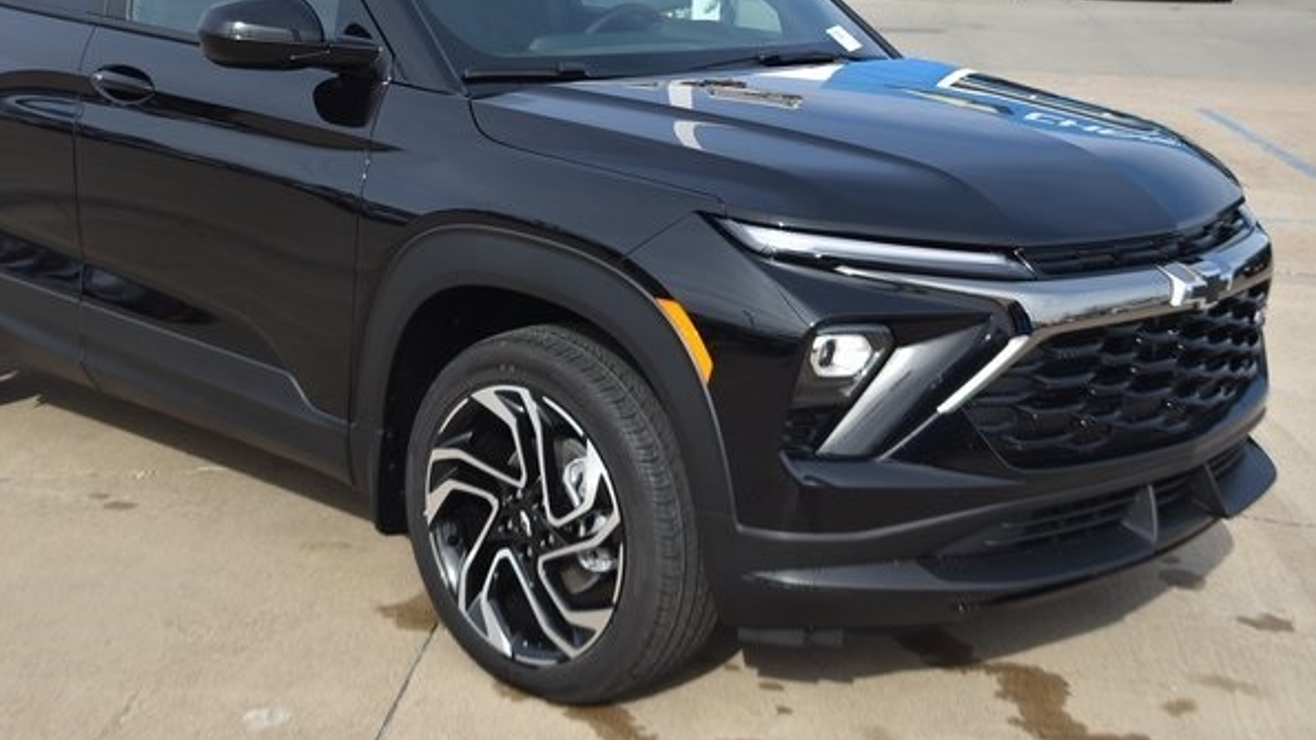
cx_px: 617
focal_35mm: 57
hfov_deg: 36.7
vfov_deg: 20.9
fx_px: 1985
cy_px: 144
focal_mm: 21
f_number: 4.5
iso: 100
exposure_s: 1/640
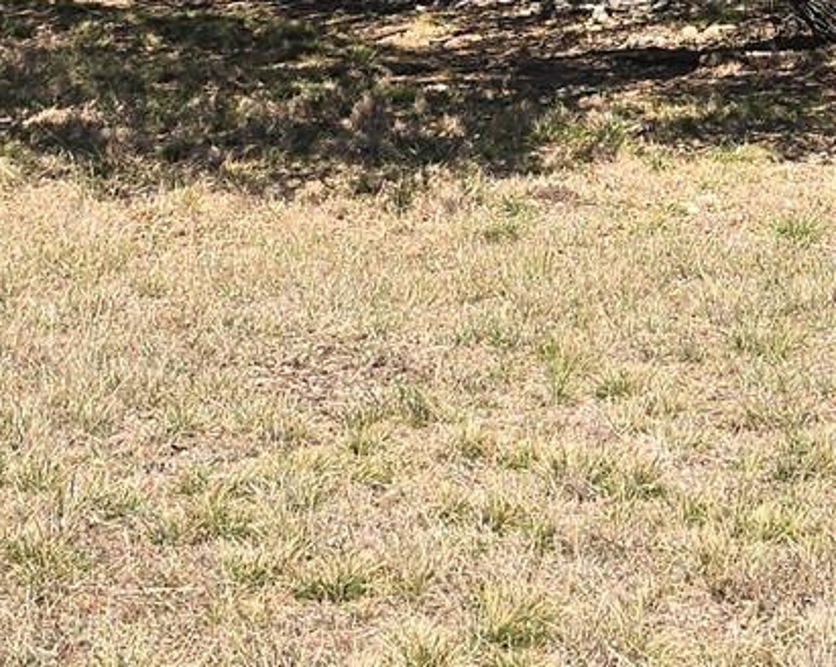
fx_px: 2769
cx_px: 903
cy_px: -179
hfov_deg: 16.7
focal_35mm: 112
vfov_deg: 13.3
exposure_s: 1/601
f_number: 1.7
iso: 12
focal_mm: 6.3
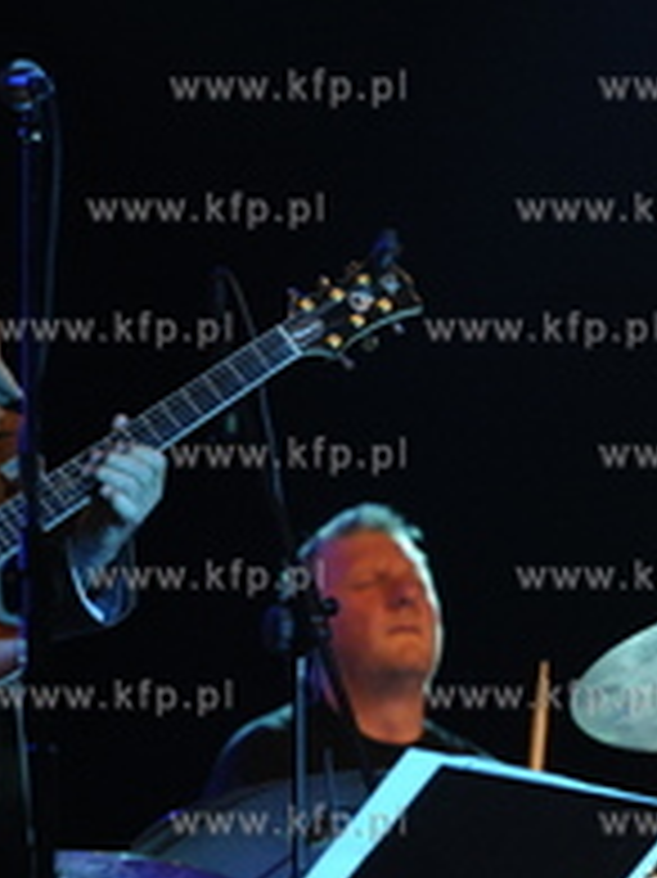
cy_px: 513
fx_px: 10007
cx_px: 18
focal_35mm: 395
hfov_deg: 3.8
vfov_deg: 5.0
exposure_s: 1/400
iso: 6400
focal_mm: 200
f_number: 2.8
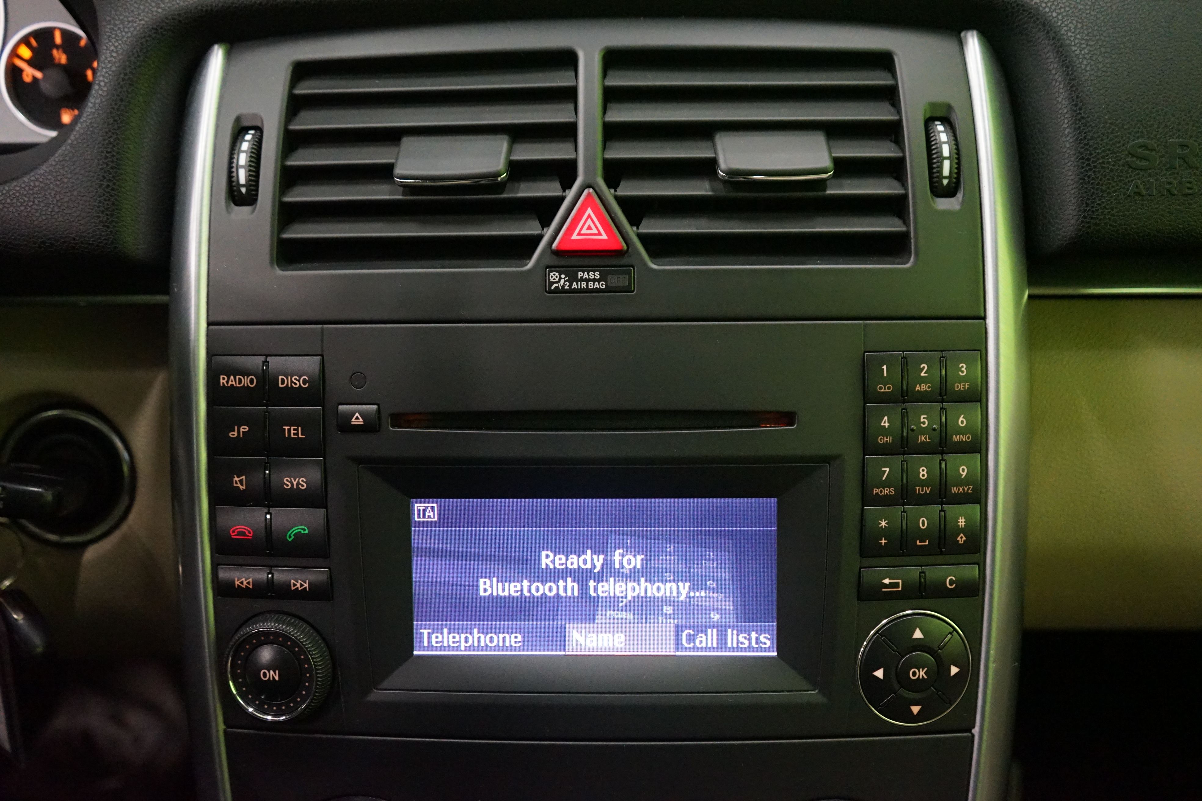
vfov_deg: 41.1
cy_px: 400
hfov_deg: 58.7
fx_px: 1068
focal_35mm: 32
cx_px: 601
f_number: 4
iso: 6400
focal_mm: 32
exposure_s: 1/25
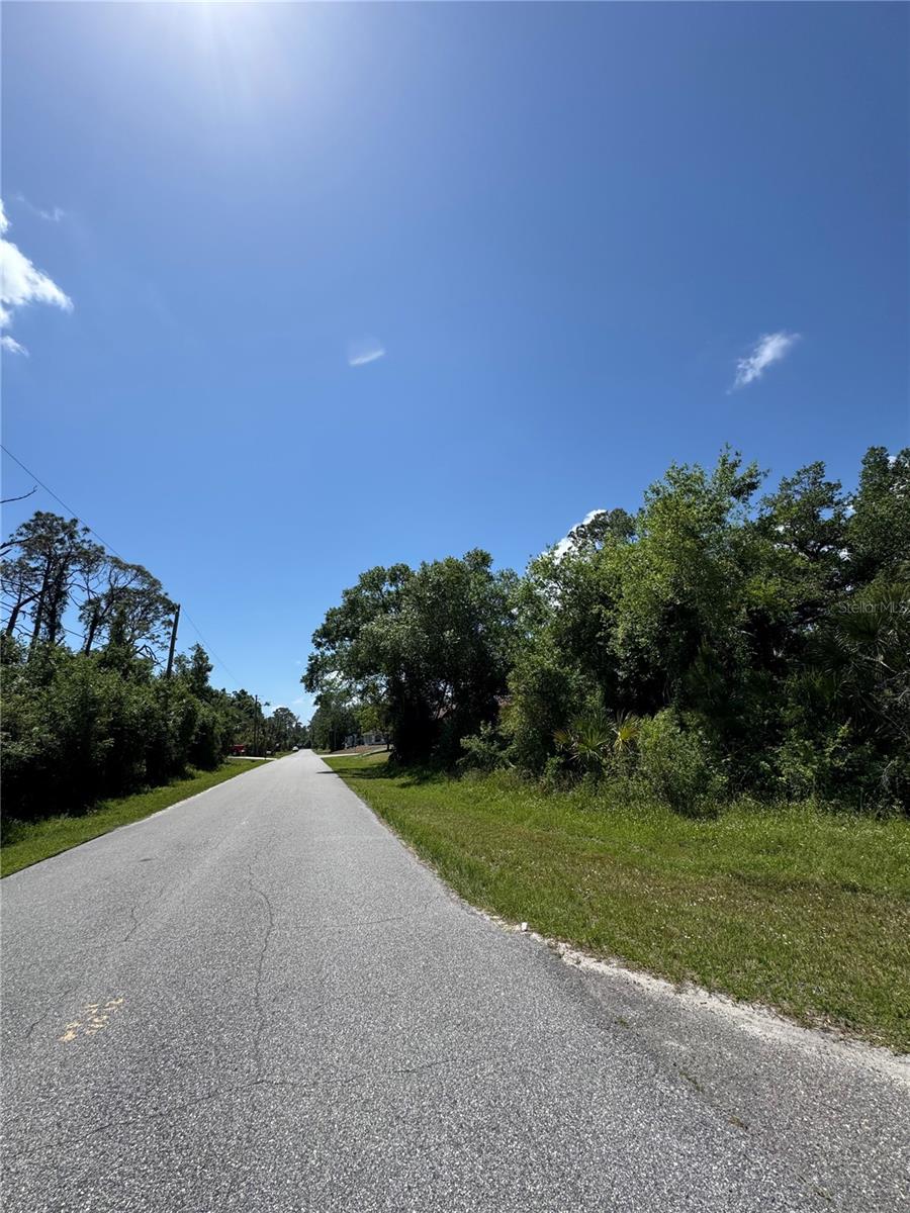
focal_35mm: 14
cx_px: 455
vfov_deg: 102.1
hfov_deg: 85.7
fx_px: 491
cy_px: 606
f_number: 2.2
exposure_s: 1/2494
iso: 50
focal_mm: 2.22
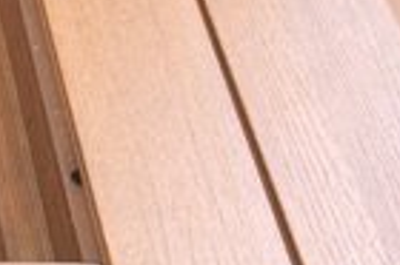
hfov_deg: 14.1
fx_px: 1387
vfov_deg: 10.8
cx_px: -371
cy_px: 4
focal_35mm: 125
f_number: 2.2
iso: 50
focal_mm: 4.15
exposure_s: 1/100
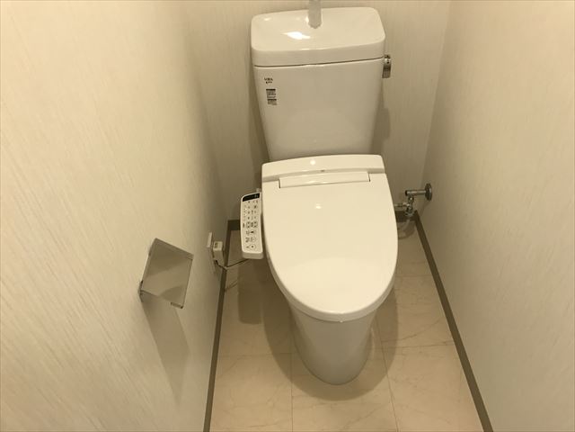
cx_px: 288
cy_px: 216
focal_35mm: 28
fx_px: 465
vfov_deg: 49.7
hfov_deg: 63.4
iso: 32
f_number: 1.8
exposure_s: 1/33
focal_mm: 3.99
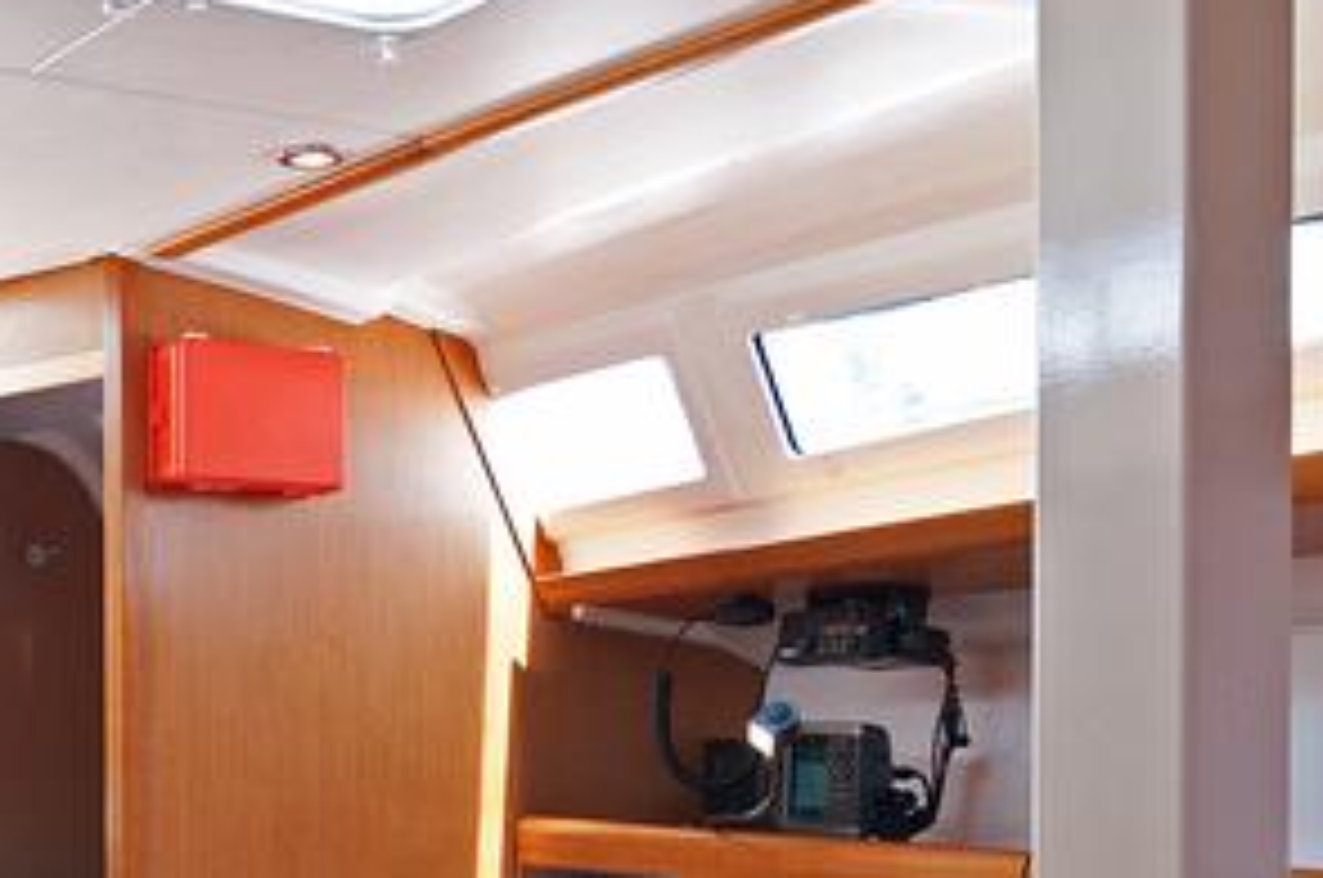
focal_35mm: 49
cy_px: 930
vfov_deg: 25.7
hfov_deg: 37.4
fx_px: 1798
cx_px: 104
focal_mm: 12
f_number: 6.3
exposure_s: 1/100
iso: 1000
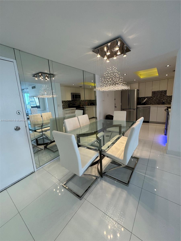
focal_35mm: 14
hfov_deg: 85.7
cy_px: 120
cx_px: 90
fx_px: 98
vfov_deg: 102.1
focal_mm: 2.22
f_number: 2.2
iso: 125
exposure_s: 1/120
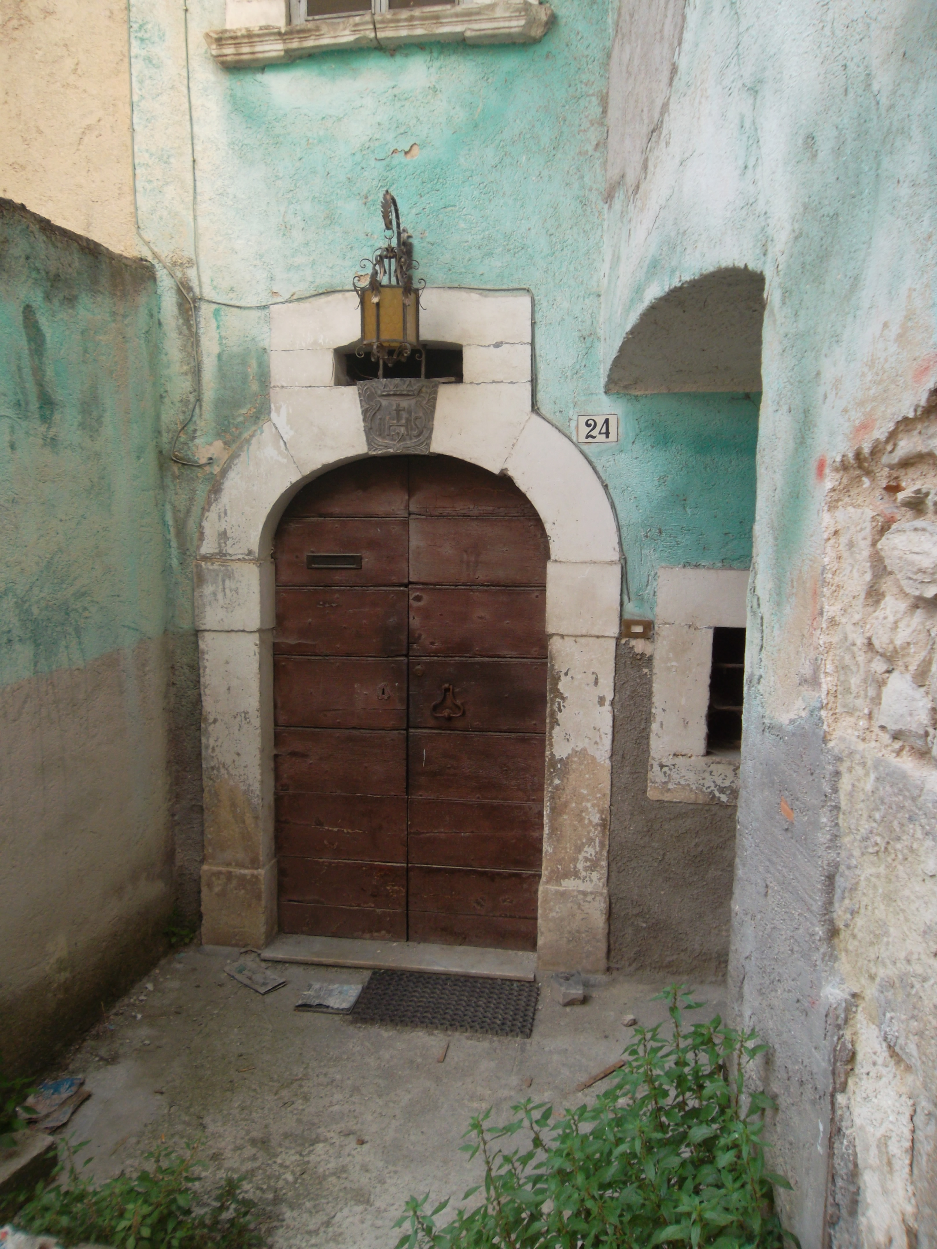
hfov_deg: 51.4
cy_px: 624
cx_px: 468
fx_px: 974
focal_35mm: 27
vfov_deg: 65.3
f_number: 3.5
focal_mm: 4.9
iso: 80
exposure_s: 1/90
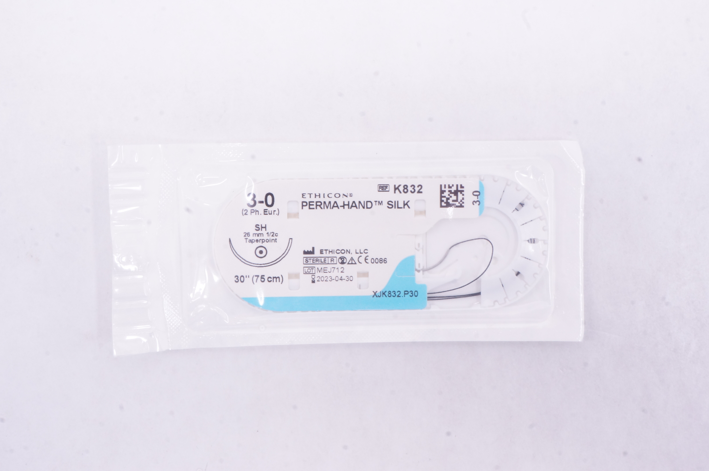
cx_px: 354
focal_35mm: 40
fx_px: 797
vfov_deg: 32.9
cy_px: 236
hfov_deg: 48.0
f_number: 22
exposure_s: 1/15
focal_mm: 27
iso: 1600
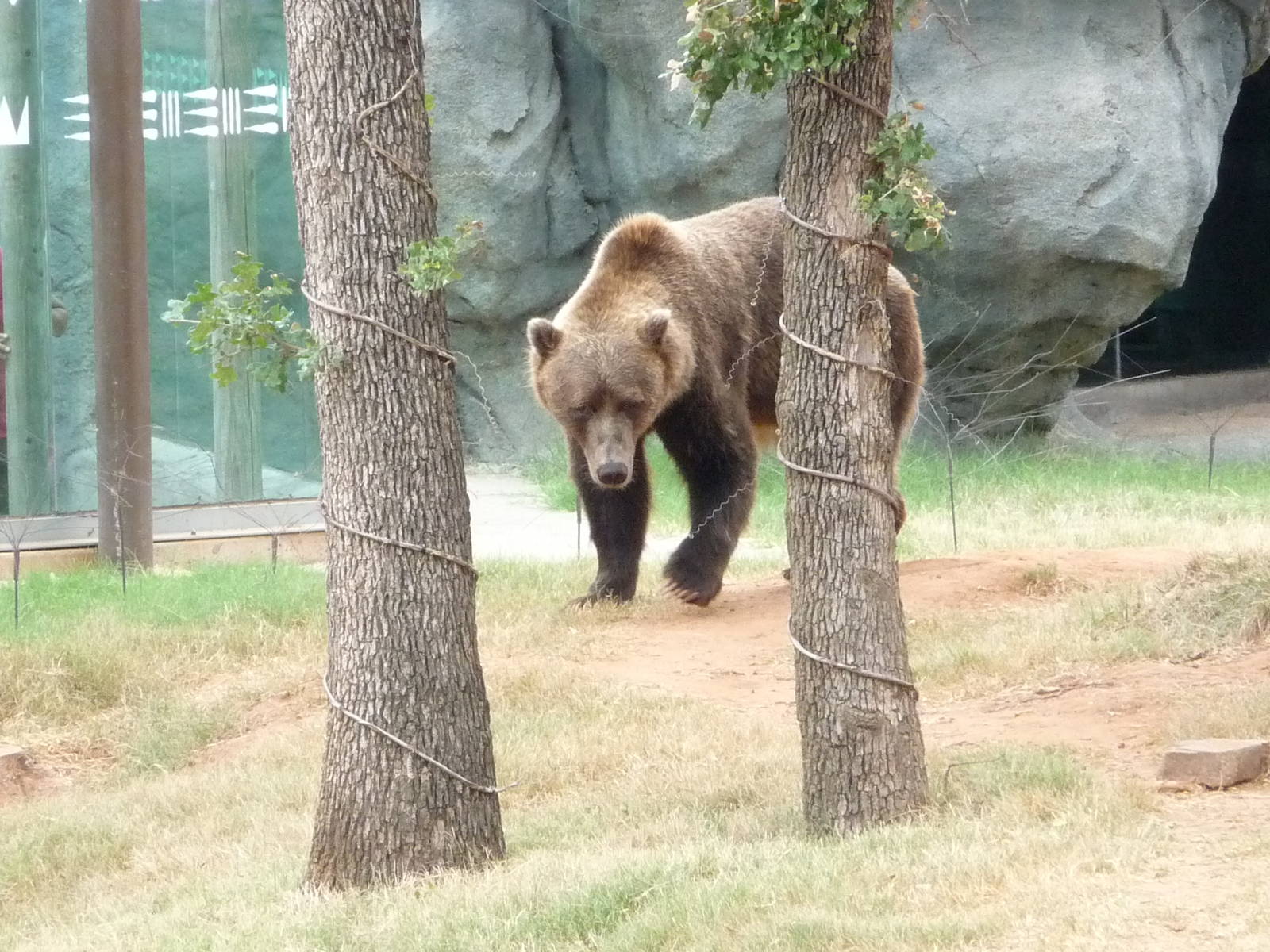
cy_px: 476
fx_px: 17317
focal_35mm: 472
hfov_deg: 4.2
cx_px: 635
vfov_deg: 3.2
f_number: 4.9
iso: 400
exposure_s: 1/200
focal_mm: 47
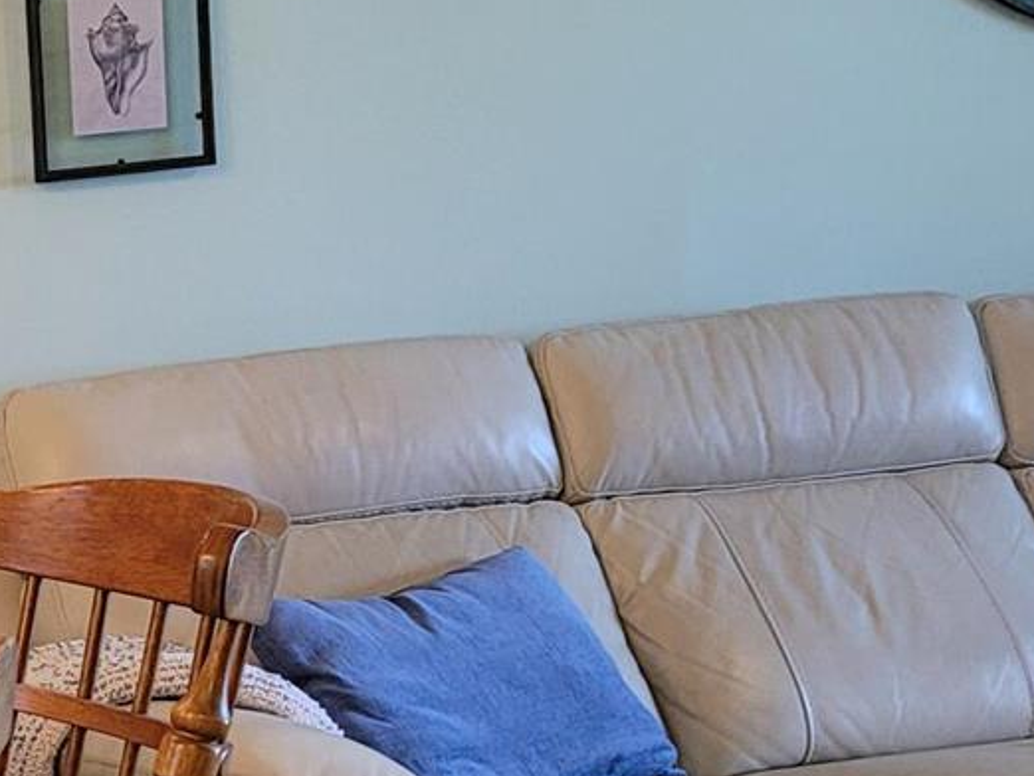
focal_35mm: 102
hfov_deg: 16.2
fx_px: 3048
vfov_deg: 14.3
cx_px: -836
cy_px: 728
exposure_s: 1/60
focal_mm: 5.4
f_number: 1.8
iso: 200
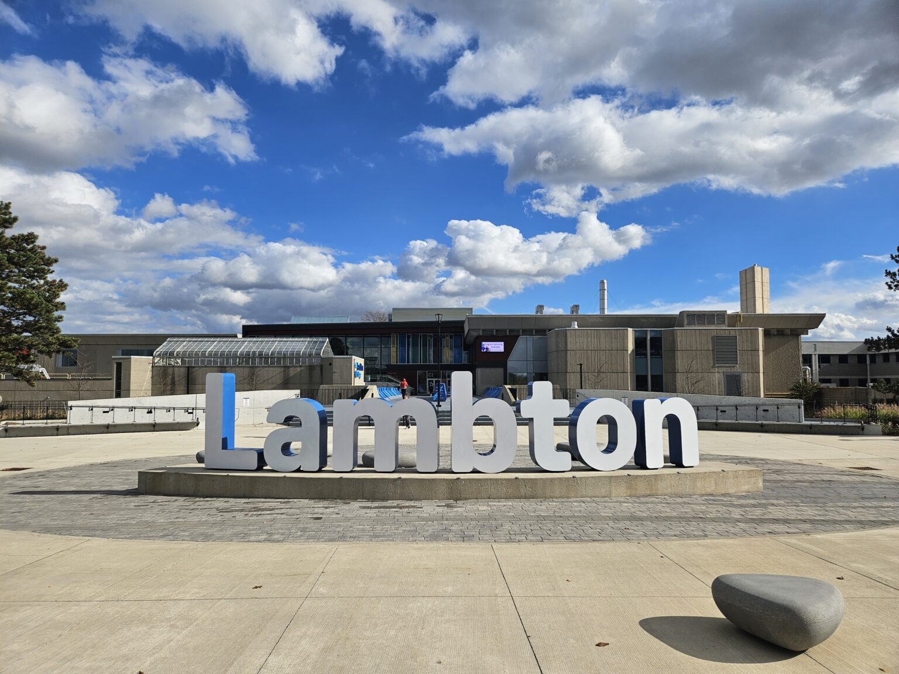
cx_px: 450
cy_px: 337
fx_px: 597
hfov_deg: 73.9
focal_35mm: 23
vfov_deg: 58.9
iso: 25
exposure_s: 1/3758
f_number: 1.8
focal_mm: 5.4
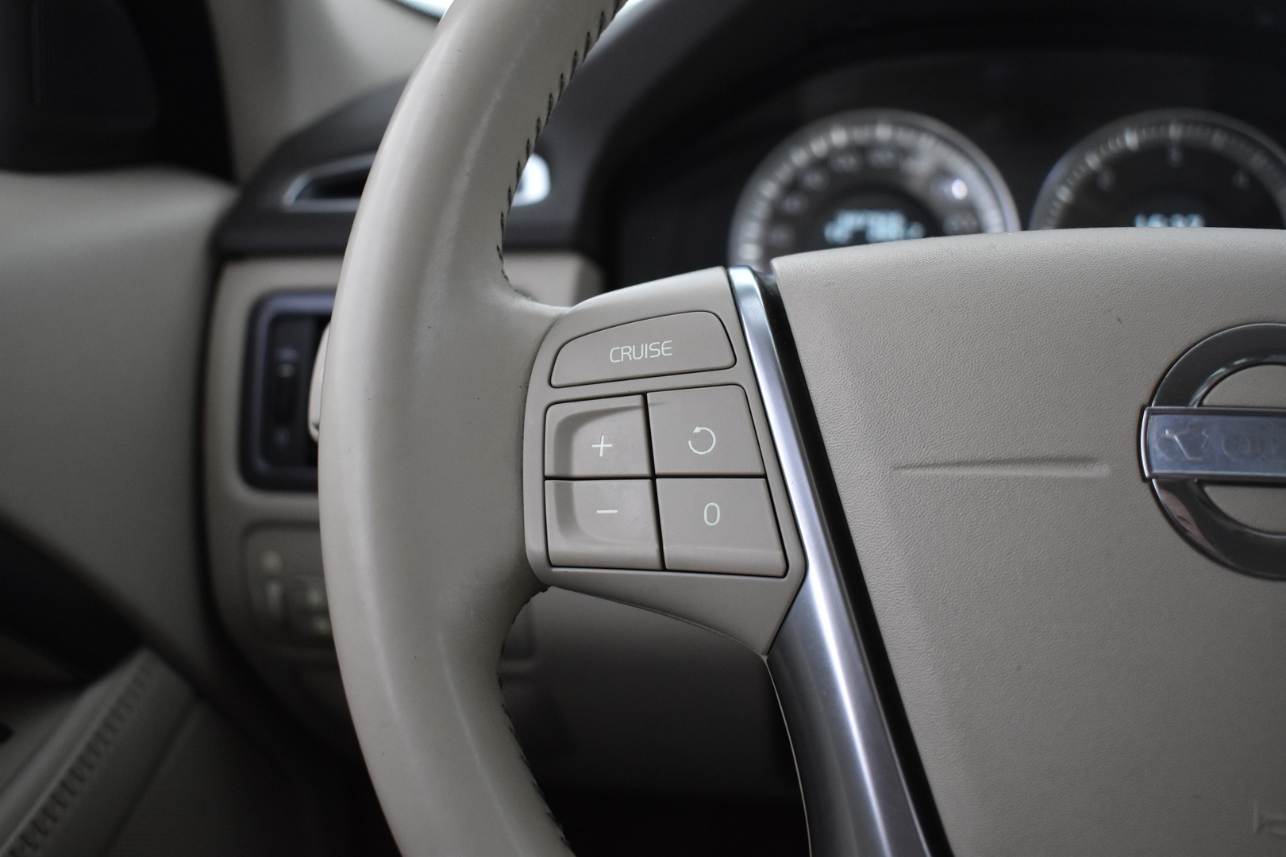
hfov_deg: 49.6
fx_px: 1393
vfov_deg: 34.2
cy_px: 428
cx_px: 643
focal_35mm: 39
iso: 2000
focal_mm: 26
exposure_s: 1/40
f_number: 4
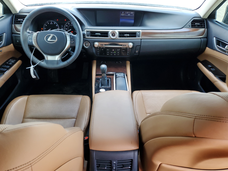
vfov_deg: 53.1
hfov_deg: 67.3
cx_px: 114
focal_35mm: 26
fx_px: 171
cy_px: 86
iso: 54
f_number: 1.5
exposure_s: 1/120
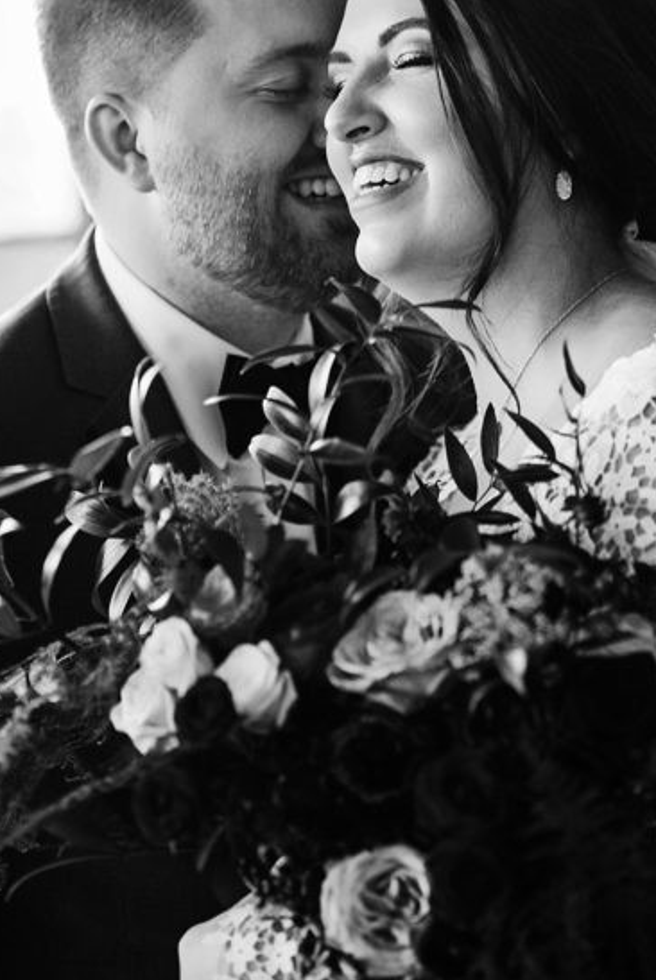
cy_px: 82
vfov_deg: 12.8
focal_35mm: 159
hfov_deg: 8.7
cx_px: 400
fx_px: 4335
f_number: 2.2
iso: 400
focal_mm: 85
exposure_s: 1/320
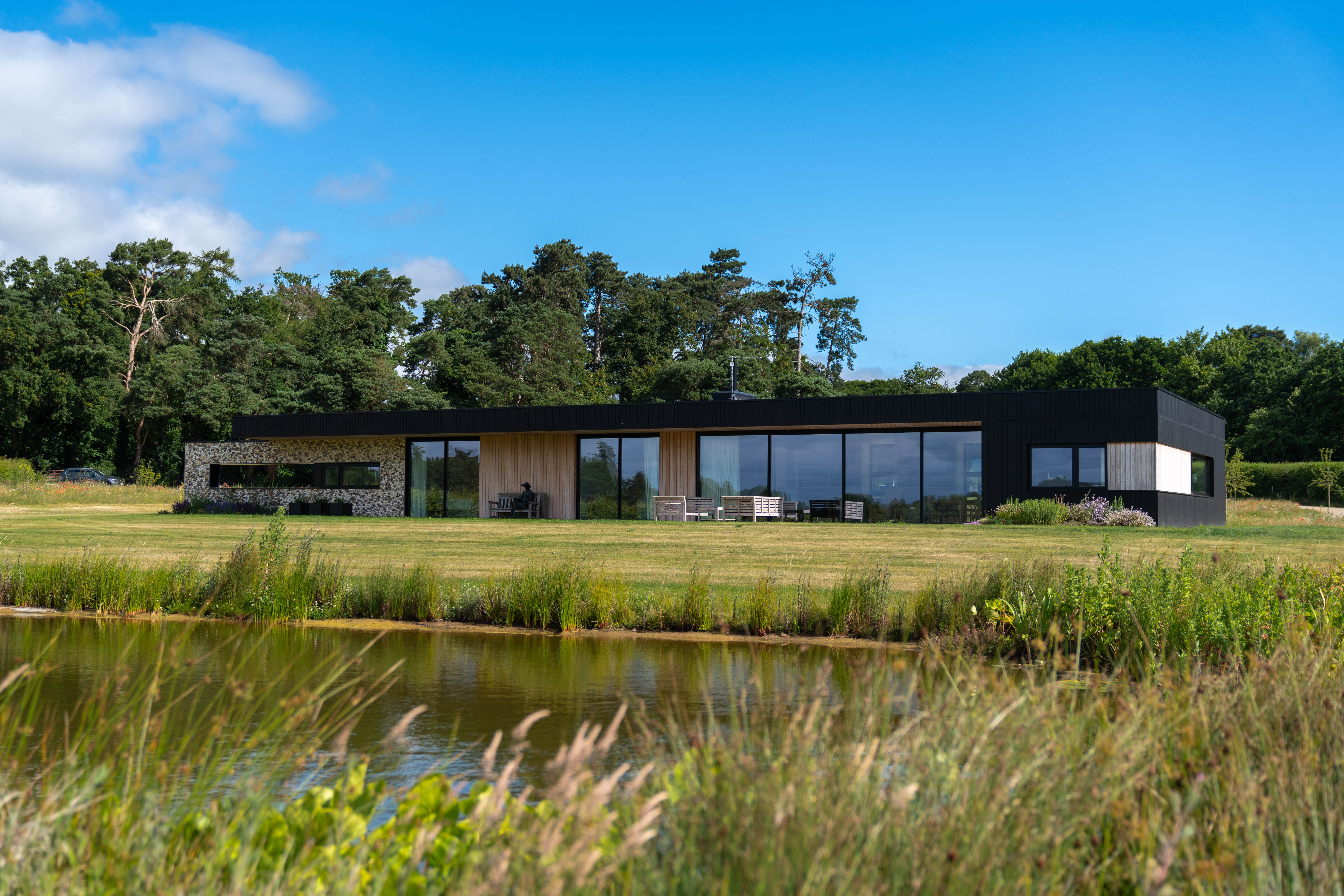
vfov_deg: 34.2
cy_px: 448
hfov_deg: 49.6
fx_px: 1456
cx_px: 672
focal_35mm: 39
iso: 100
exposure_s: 1/2000
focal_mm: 39
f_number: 2.8
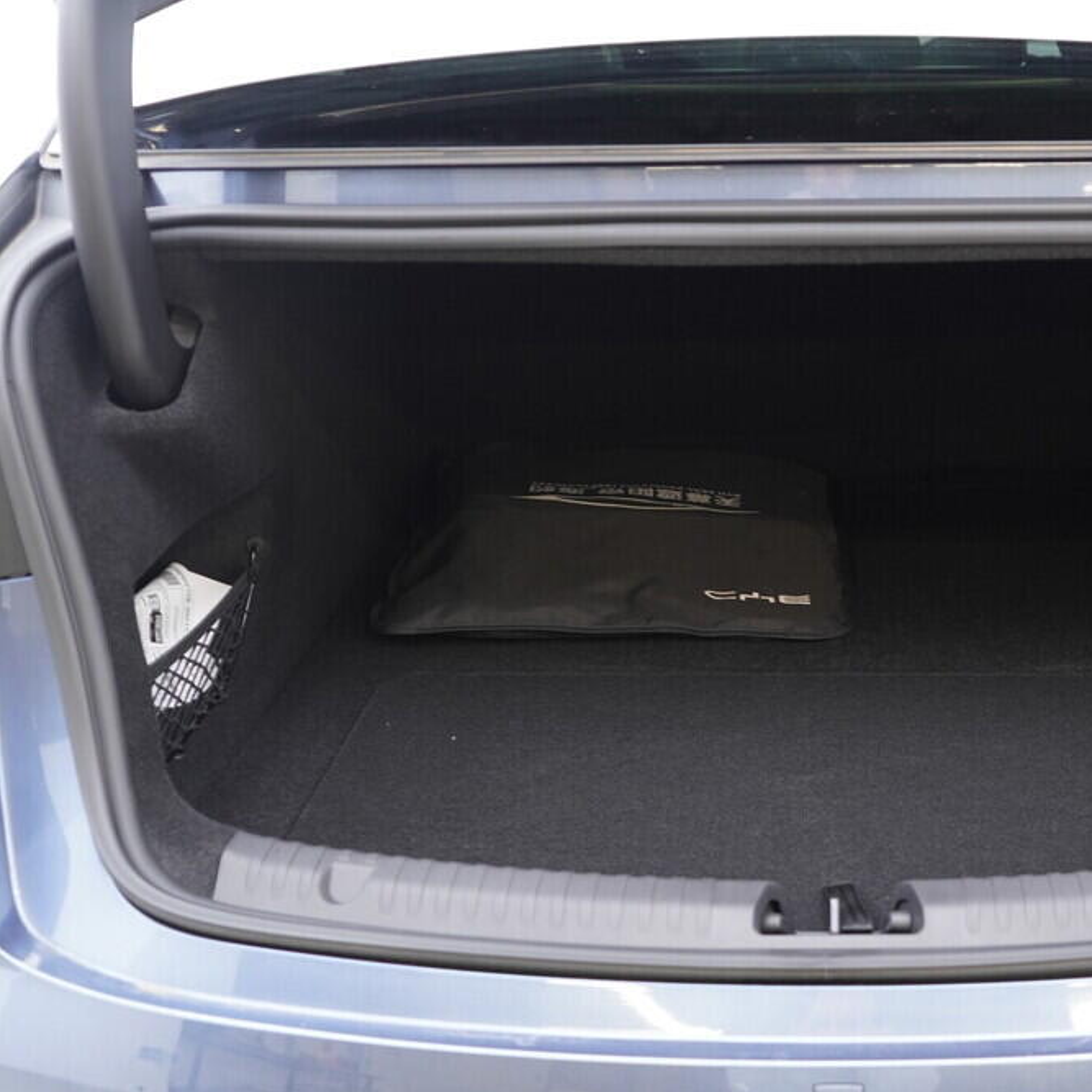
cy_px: 556
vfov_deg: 36.1
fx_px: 1677
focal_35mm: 47
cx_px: 810
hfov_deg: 35.3
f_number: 2.8
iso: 400
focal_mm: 24
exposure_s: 1/40
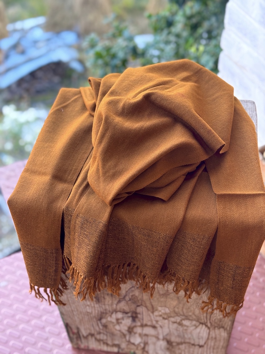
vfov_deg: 39.7
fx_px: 490
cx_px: 132
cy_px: 177
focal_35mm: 48
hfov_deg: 30.3
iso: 100
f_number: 1.78
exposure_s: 1/97
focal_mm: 6.76
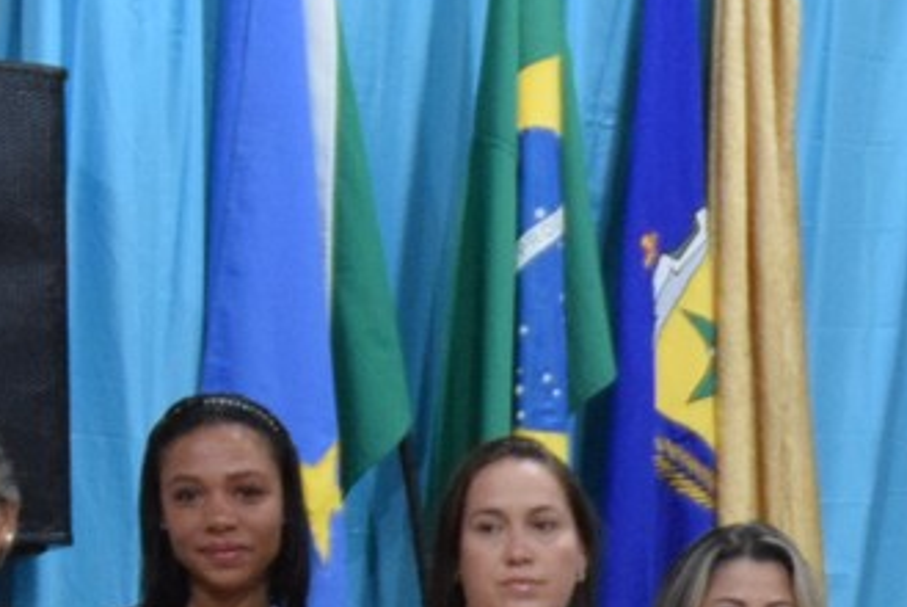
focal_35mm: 135
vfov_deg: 9.7
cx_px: 1238
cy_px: 1076
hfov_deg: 14.4
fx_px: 3404
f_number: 3.5
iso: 2500
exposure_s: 1/60
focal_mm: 18
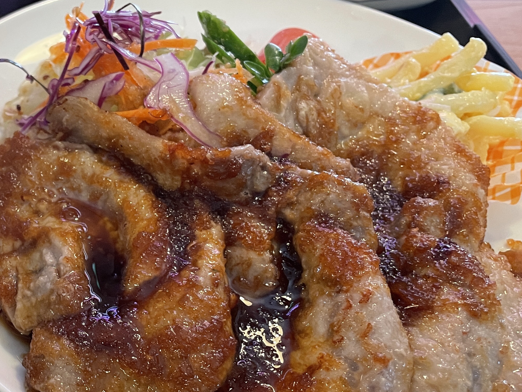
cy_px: 199
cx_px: 2
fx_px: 784
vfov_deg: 28.0
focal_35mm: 52
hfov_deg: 33.7
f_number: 1.6
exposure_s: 1/60
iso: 200
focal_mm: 4.2
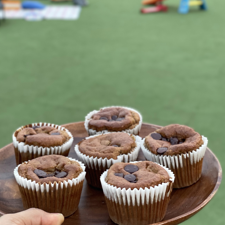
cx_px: 103
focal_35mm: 72
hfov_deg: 24.0
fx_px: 529
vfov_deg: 23.9
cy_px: 88
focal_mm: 6
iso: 125
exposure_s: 1/122
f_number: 2
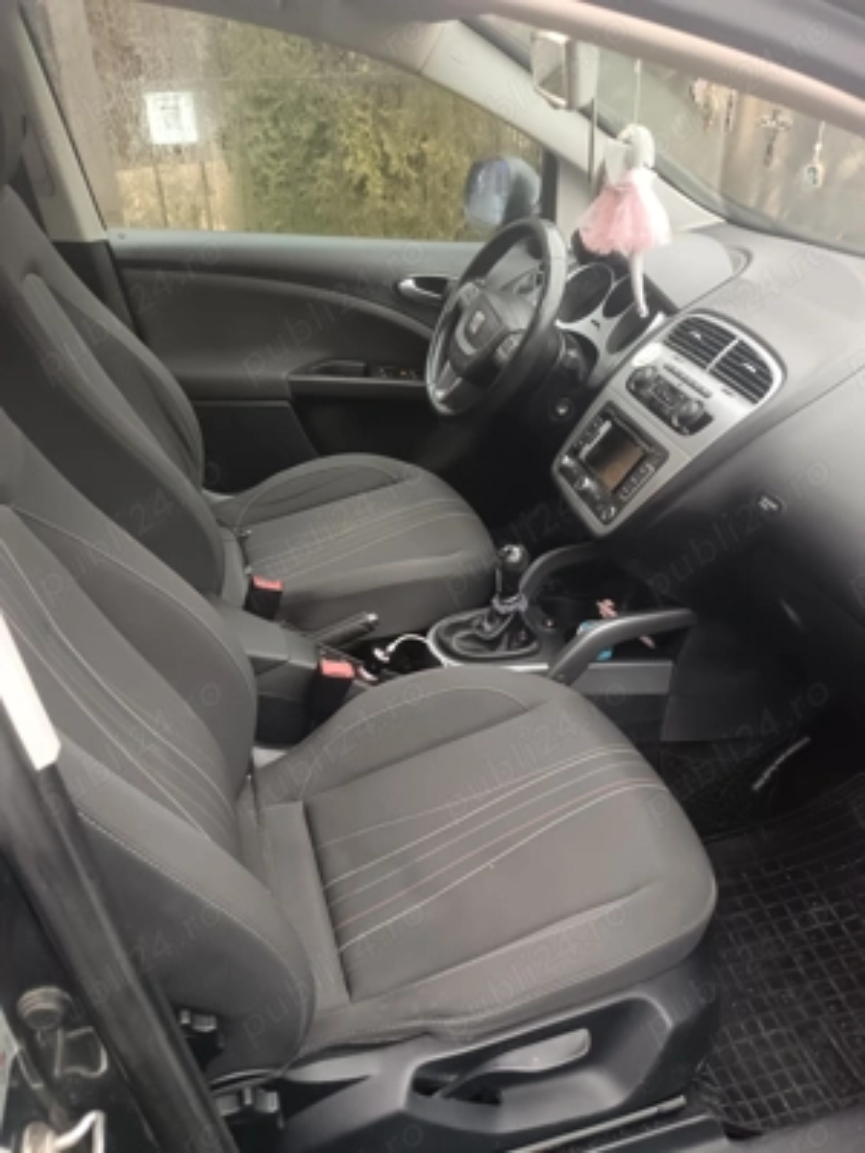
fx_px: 900
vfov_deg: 65.3
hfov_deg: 51.4
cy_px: 576
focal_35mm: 27
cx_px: 432
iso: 1094
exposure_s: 1/25
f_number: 1.9
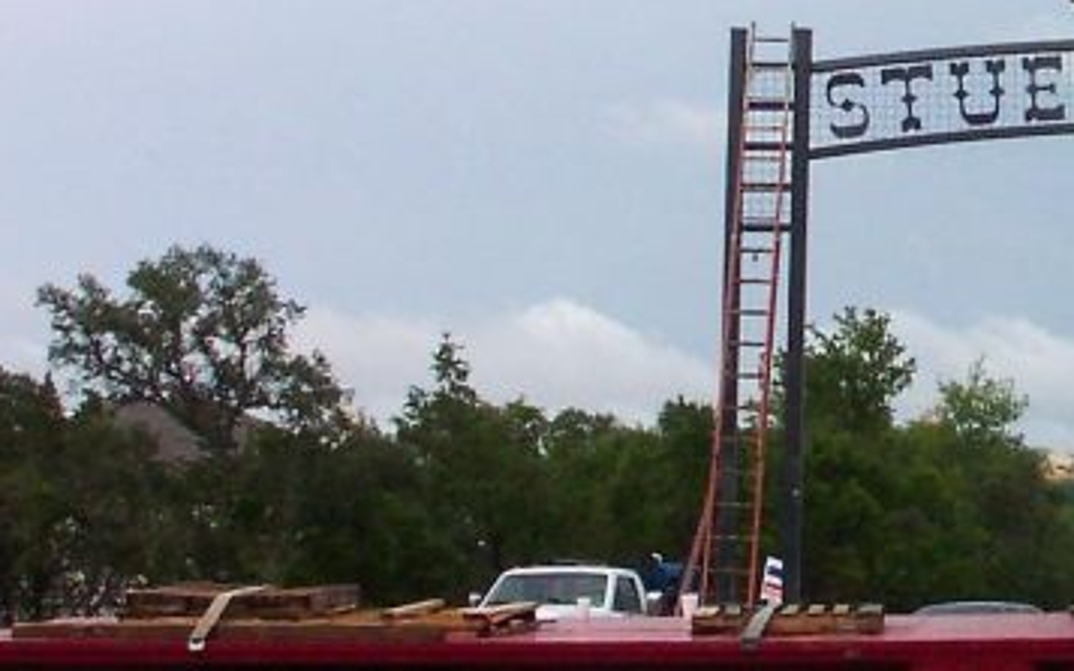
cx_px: 1133
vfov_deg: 14.1
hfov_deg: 22.0
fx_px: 2634
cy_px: -111
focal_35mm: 90
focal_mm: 7.5
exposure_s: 1/180
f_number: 9.5
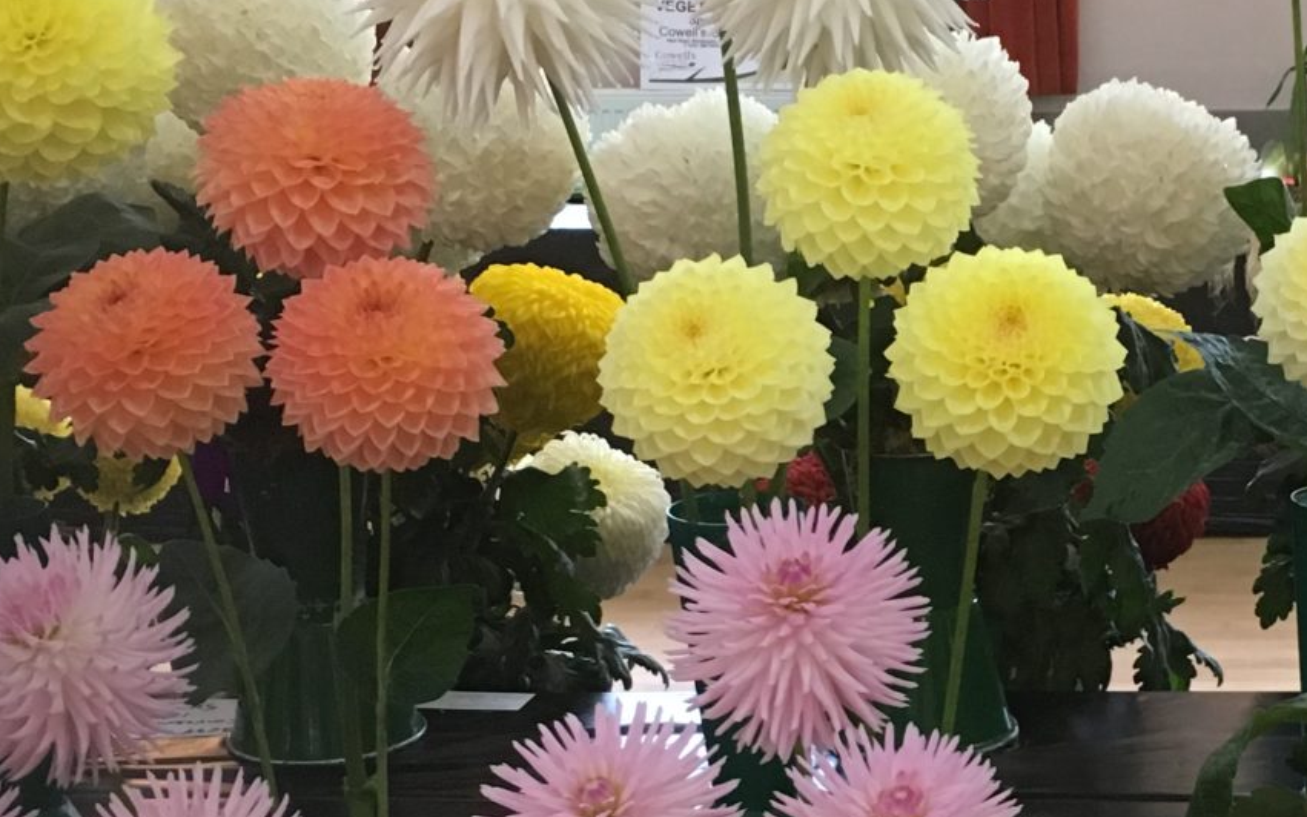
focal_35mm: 74
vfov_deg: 17.4
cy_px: 680
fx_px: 2636
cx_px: 1057
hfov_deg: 27.3
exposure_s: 1/33
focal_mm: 4.15
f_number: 2.2
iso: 200
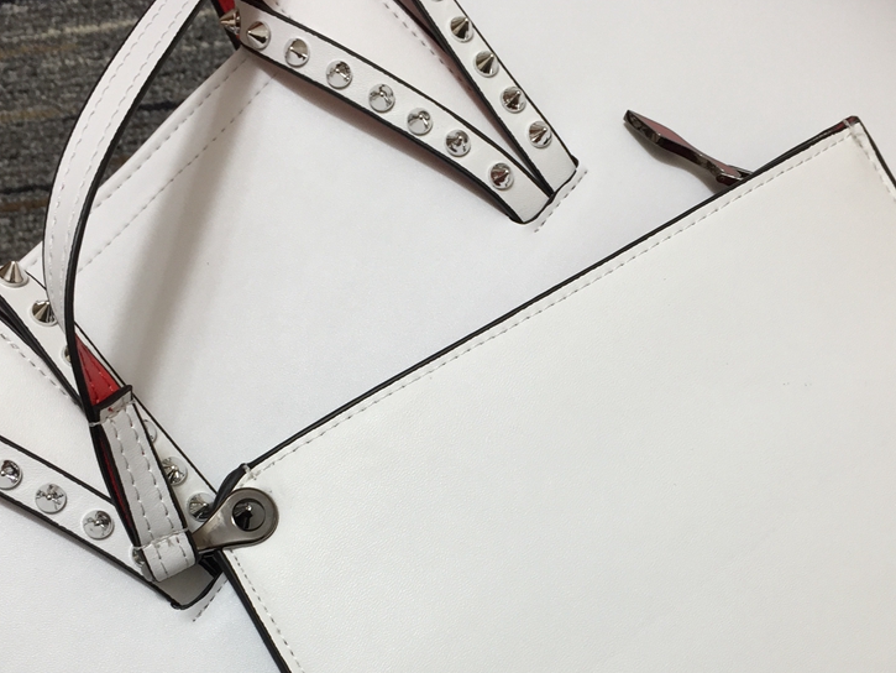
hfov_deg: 39.6
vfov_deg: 29.9
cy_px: 494
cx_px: 468
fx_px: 1243
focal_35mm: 48
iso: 40
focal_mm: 4.15
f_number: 2.2
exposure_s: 1/50
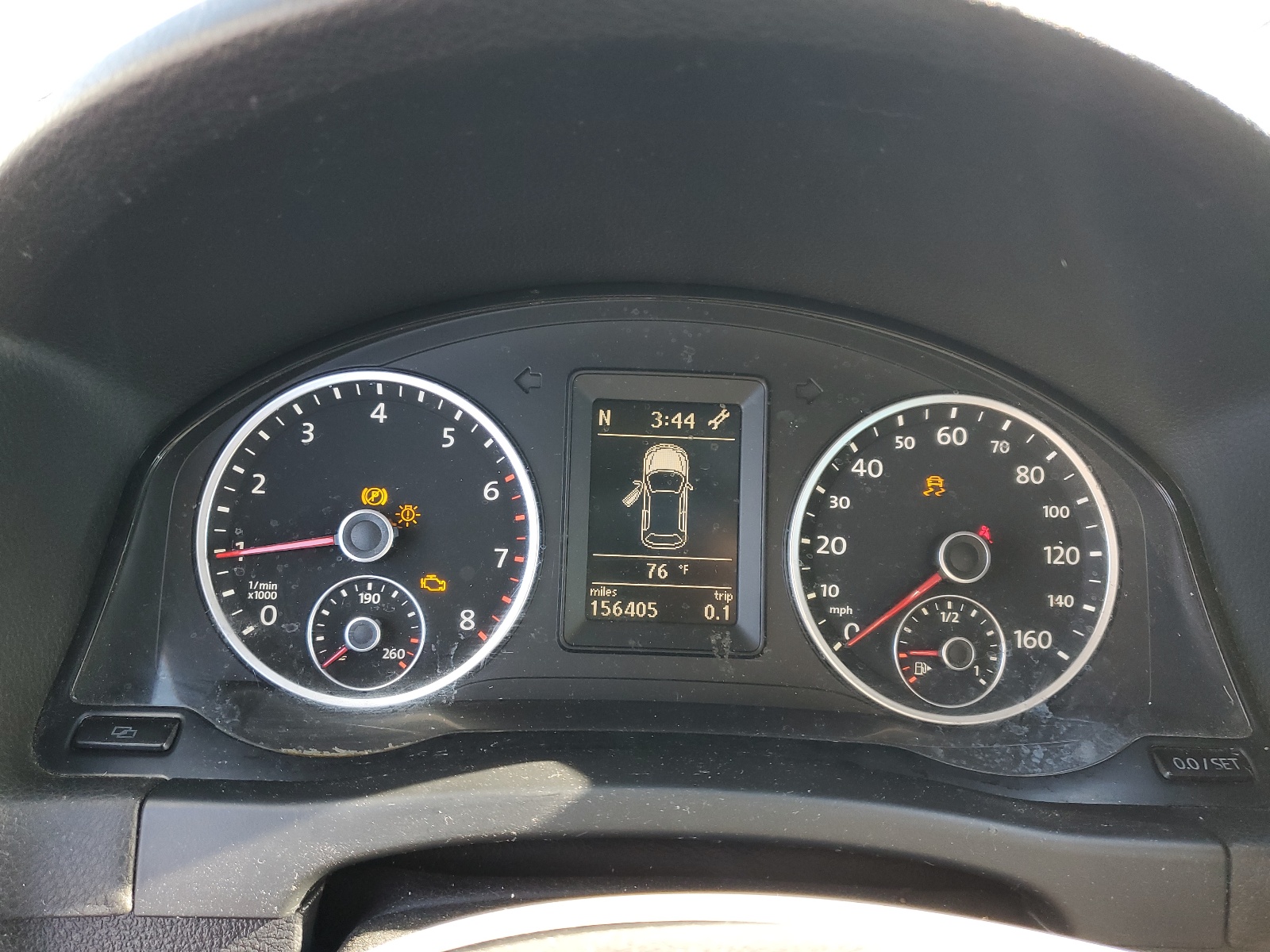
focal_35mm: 26
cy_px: 476
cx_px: 635
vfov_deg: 53.1
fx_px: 954
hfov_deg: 67.3
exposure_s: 1/120
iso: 78
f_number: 1.5
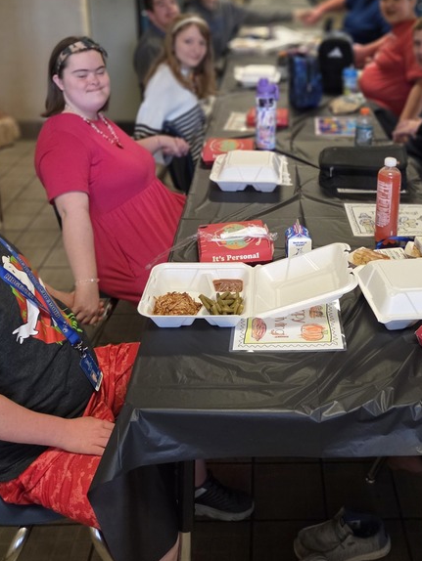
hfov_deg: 34.7
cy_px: 142
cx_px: 291
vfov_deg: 44.3
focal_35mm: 41
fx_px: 666
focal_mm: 5.4
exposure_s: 1/120
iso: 640
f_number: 1.8
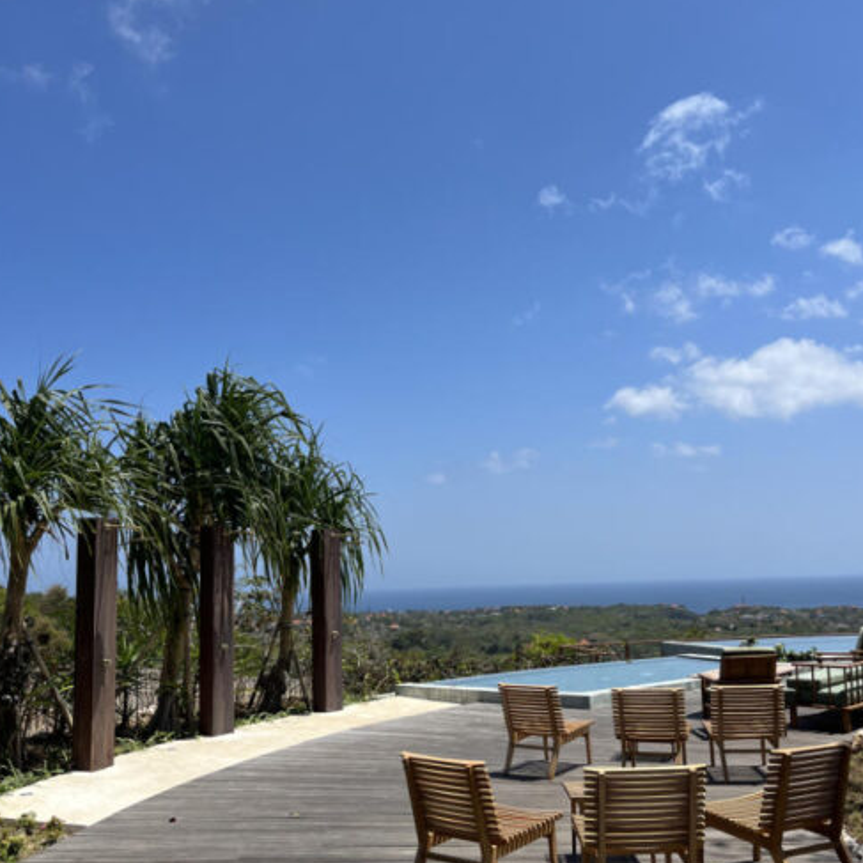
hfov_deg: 48.4
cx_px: 466
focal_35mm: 34
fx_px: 959
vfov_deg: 48.4
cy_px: 447
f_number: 1.6
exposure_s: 1/5076
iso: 50
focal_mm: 5.1
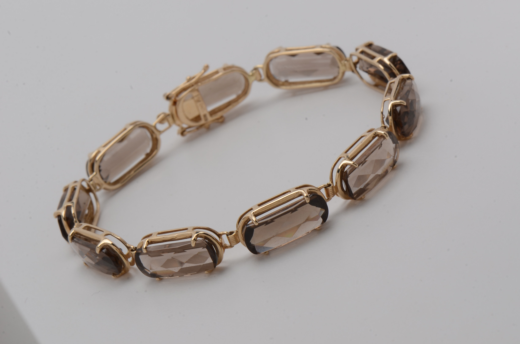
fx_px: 1838
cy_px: 172
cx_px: 260
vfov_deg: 10.7
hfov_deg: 16.1
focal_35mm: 128
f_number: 22
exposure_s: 1/125
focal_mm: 85
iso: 200
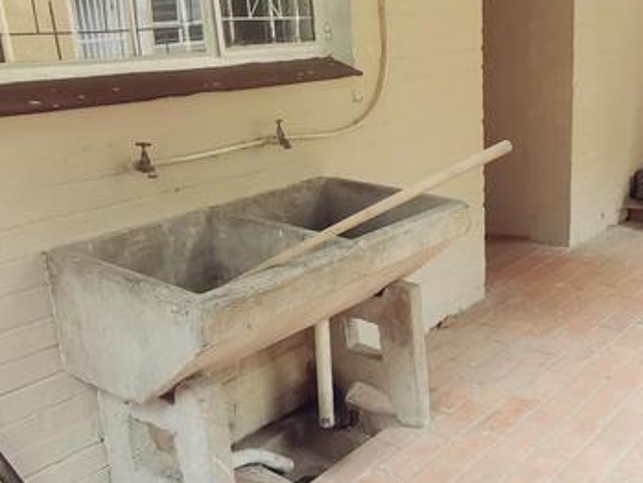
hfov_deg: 46.7
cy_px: 232
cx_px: 451
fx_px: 725
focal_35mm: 39
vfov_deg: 36.8
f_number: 2.4
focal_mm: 1.78
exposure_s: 1/100
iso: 64
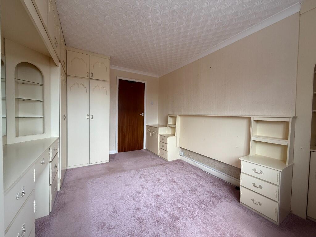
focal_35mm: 14
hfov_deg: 102.1
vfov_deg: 85.7
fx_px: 128
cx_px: 158
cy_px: 118
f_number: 2.2
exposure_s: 1/99
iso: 50
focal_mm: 2.22
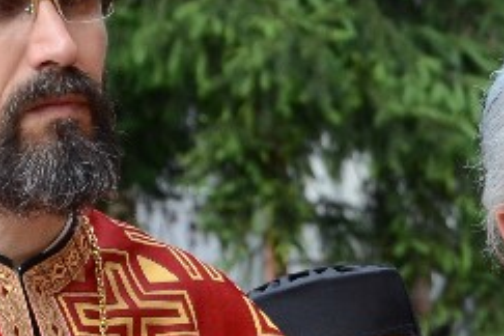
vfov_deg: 2.8
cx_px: 769
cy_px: 610
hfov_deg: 4.2
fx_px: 6845
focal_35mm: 489
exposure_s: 1/200
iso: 400
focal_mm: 66
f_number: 7.1
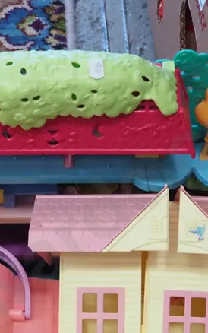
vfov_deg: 19.7
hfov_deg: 12.5
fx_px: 943
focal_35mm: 104
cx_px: 16
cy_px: 282
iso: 1600
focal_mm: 21
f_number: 5.6
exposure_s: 1/80
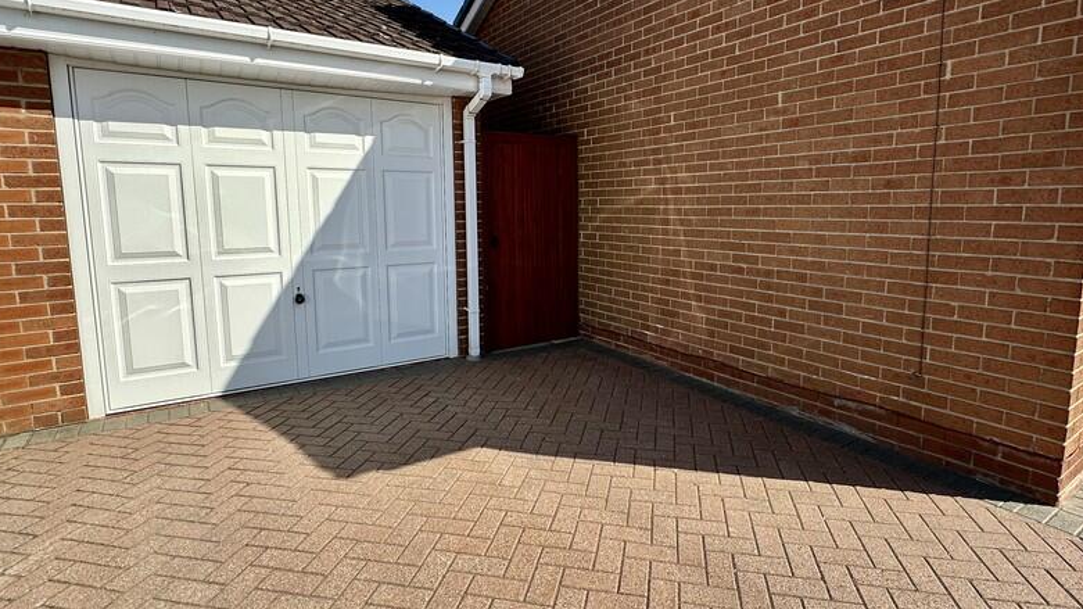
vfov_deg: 55.8
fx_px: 574
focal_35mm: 20
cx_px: 577
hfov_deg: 86.5
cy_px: 277
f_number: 2.2
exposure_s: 1/807
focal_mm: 2.22
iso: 40
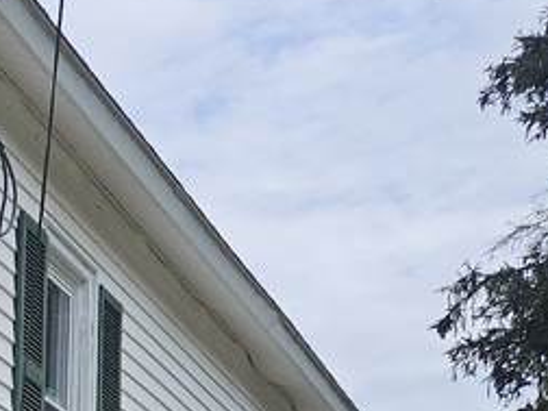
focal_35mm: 117
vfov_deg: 11.2
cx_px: -463
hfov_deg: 14.6
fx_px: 1852
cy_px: 872
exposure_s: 1/2010
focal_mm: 5.4
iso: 25
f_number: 1.8
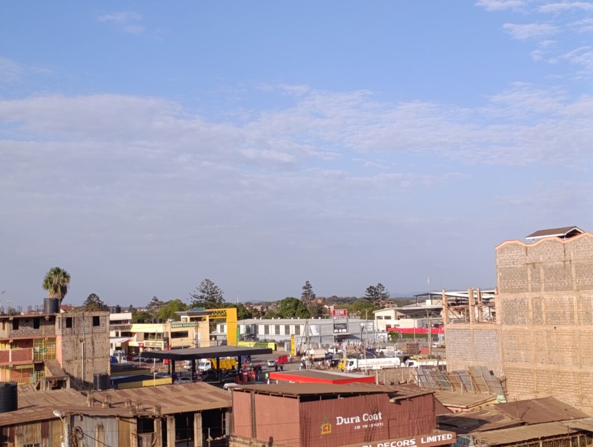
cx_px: 296
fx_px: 841
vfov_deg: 29.7
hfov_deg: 38.9
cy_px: 224
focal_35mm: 49
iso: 52
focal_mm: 6.11
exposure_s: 1/548
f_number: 1.65
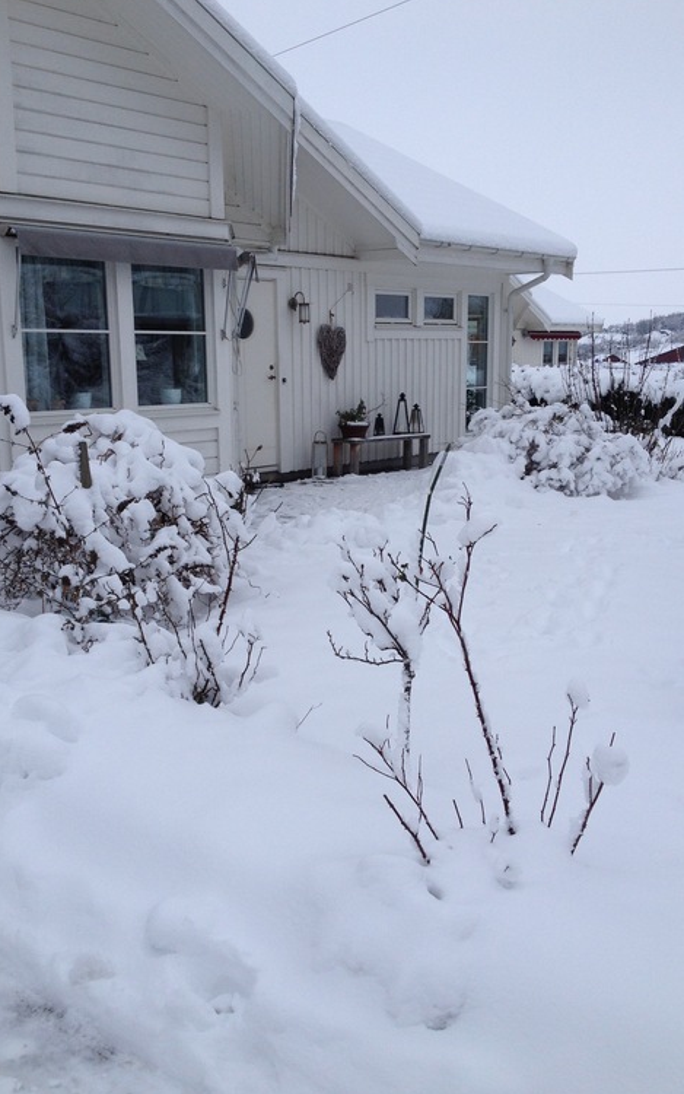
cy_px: 540
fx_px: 1133
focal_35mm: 38
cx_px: 346
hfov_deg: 33.6
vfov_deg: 51.5
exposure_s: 1/521
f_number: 2.4
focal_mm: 4.28
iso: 50
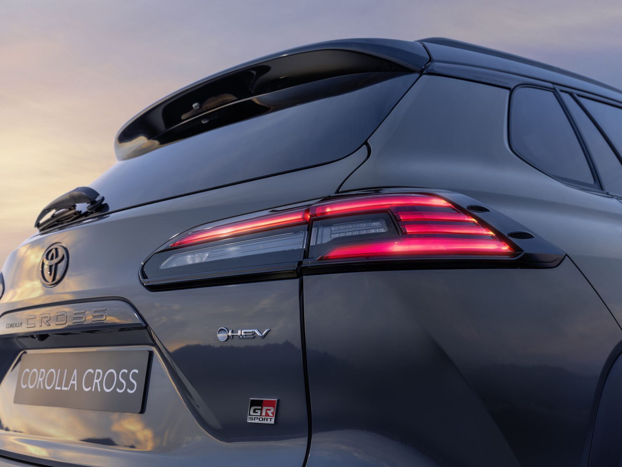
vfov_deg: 36.0
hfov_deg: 46.8
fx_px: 719
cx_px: 311
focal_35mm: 40
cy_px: 234
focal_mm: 50
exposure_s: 30
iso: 200
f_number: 8
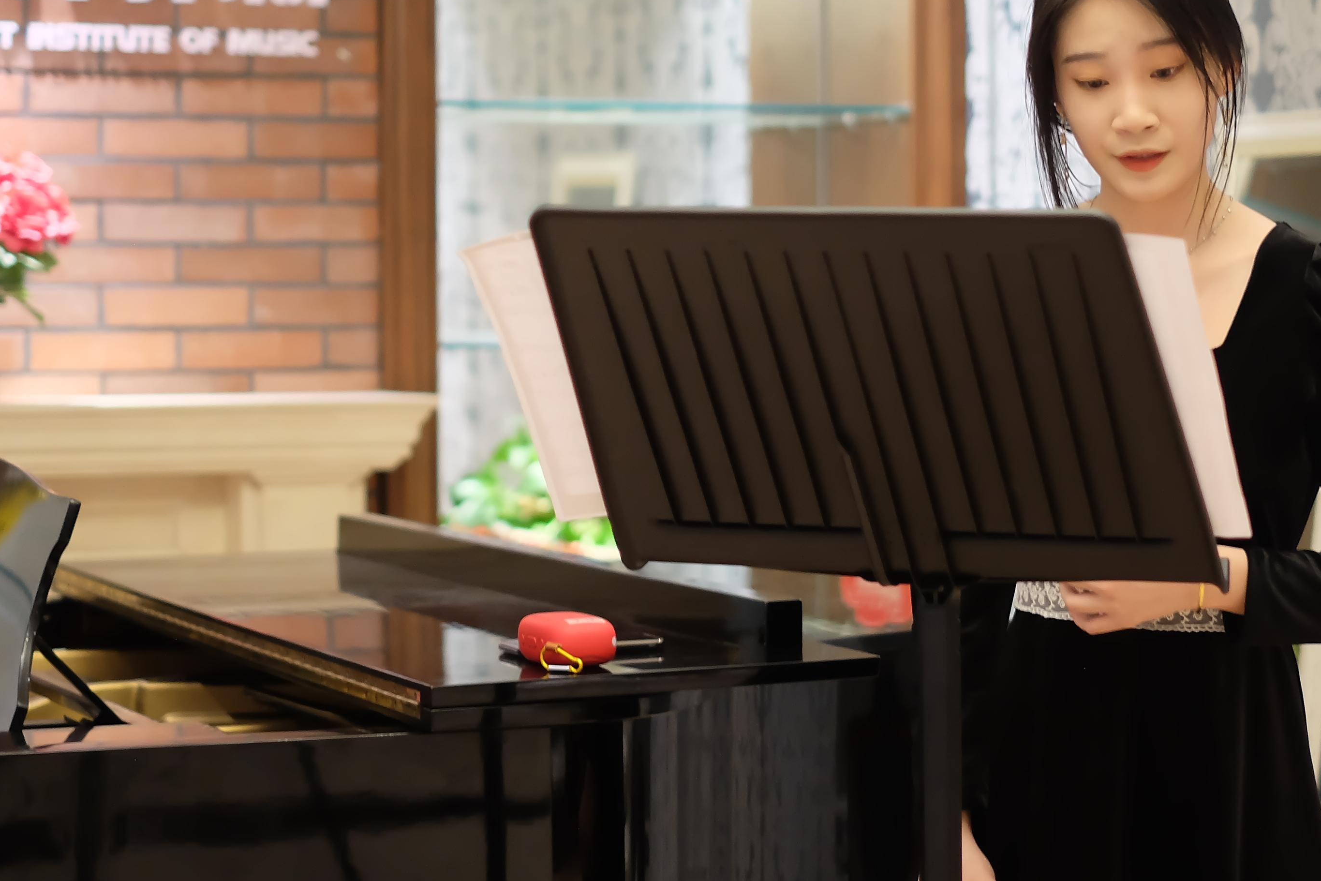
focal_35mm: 95
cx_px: 734
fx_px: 3486
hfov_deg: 21.4
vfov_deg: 14.4
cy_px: 288
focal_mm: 35
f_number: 1.4
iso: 1000
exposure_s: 1/75
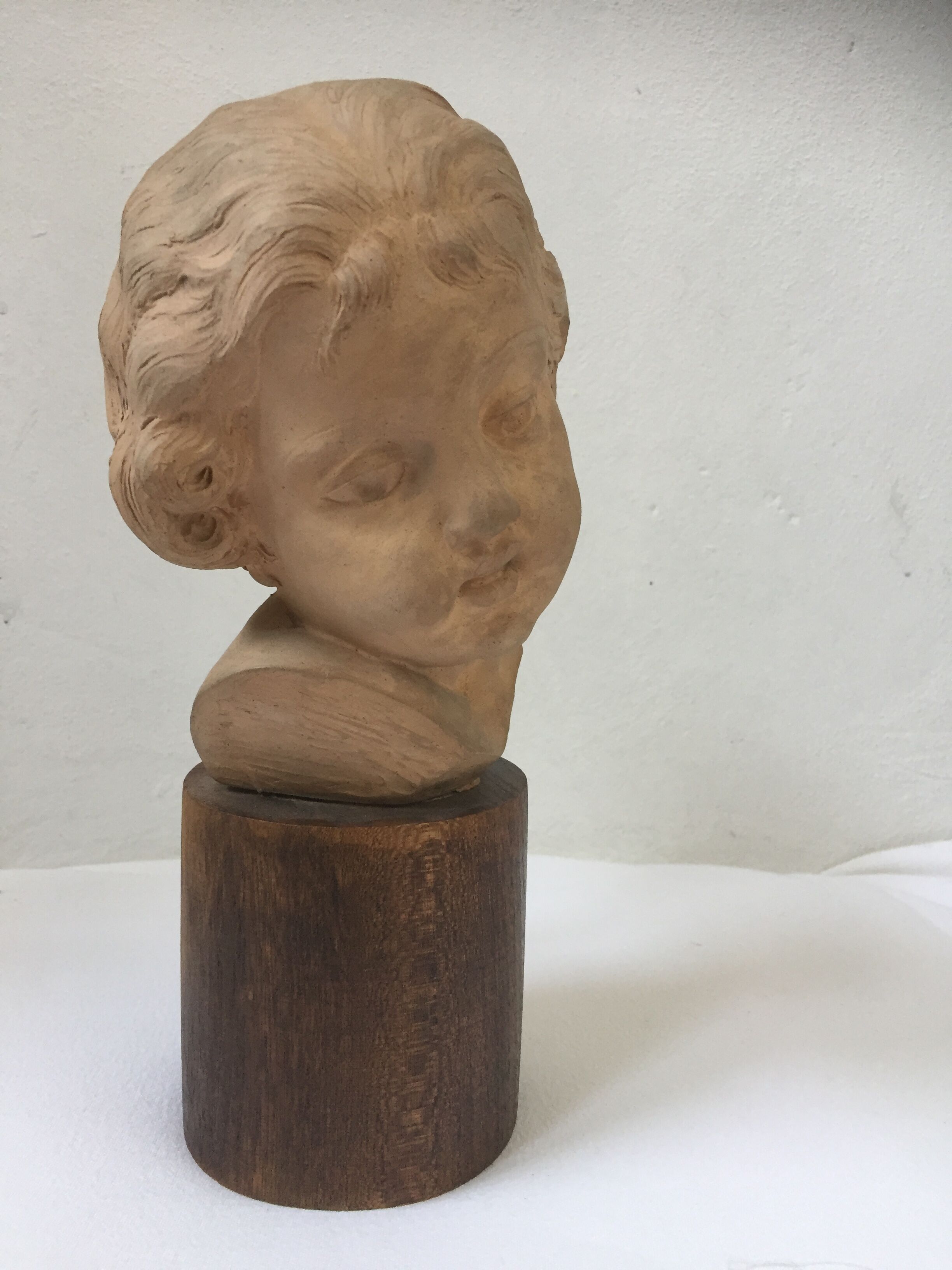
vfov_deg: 61.7
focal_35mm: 29
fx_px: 1063
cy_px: 635
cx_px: 476
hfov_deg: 48.2
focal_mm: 4.15
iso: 160
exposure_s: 1/33
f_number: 2.2
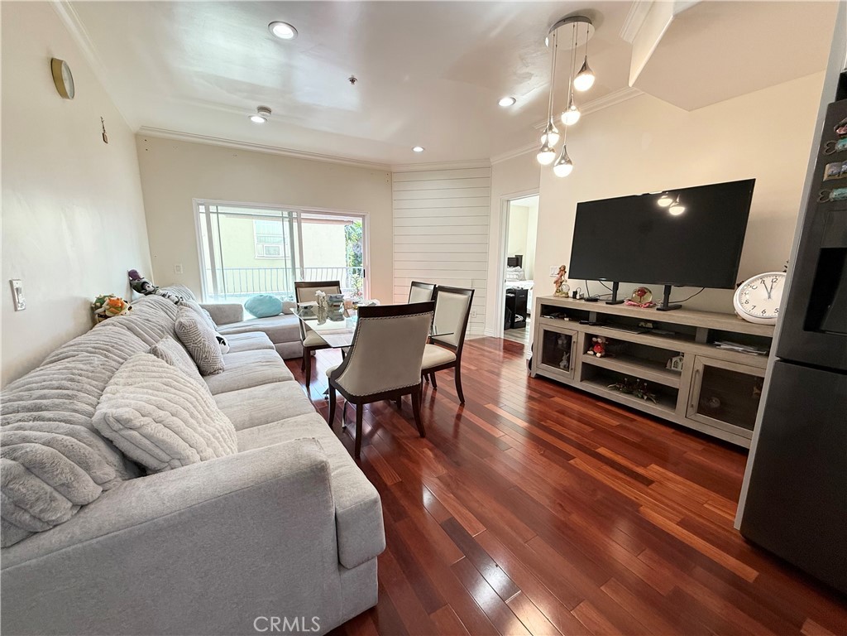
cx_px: 424
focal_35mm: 14
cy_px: 318
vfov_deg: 85.7
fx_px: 343
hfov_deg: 102.1
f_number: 2.2
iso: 100
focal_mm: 2.22
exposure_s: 1/120
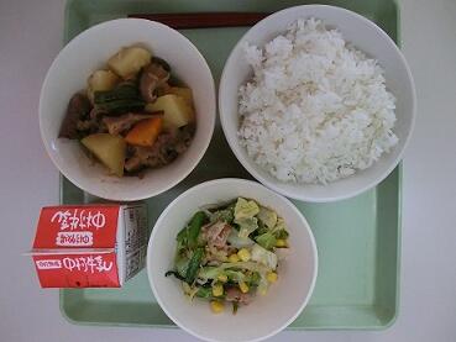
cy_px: 171
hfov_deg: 71.6
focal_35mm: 24
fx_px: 316
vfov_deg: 56.8
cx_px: 228
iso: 250
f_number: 3
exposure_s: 1/60
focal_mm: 4.24
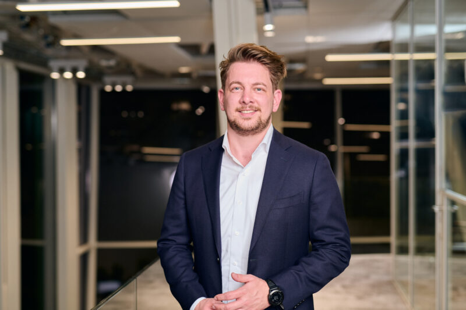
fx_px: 647
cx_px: 233
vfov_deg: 27.0
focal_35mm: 50
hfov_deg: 39.6
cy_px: 155
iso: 320
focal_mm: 50
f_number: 2.8
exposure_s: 1/125
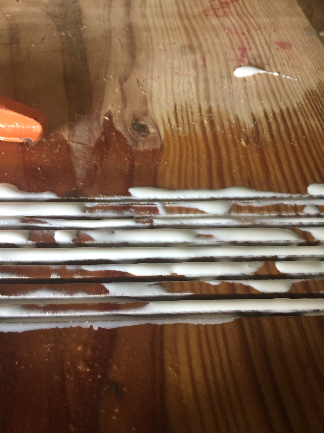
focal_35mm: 29
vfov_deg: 61.7
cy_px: 216
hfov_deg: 48.2
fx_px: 362
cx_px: 162
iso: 50
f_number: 2.2
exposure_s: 1/15
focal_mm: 4.15
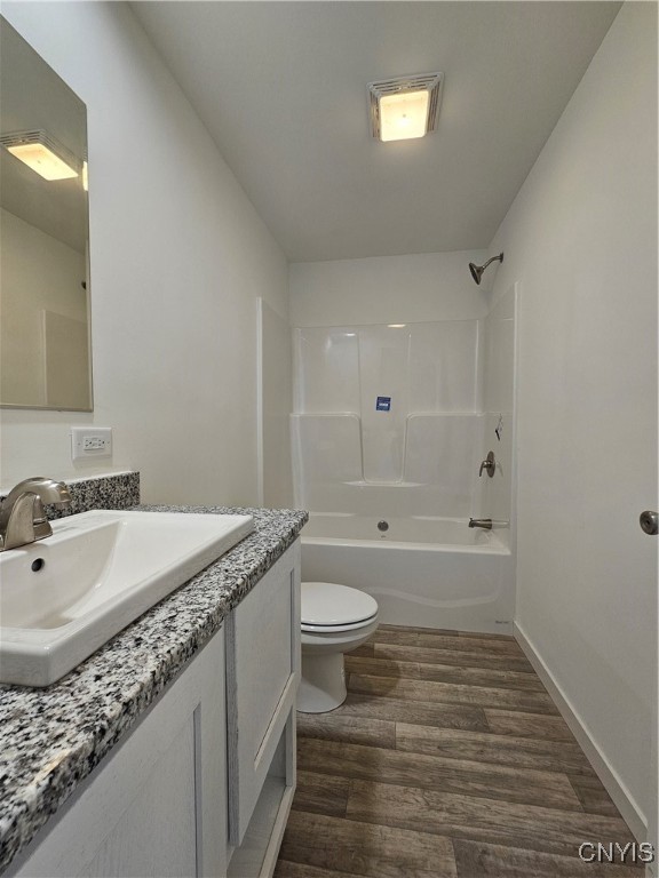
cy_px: 439
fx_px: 330
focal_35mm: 13
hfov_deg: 89.9
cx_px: 330
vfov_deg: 106.2
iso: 80
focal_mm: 2.2
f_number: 2.2
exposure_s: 1/60
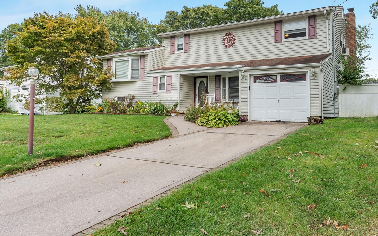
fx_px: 278
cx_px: 231
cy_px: 78
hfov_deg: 67.6
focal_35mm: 27
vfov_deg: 45.3
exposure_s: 1/80
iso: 400
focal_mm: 19
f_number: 8
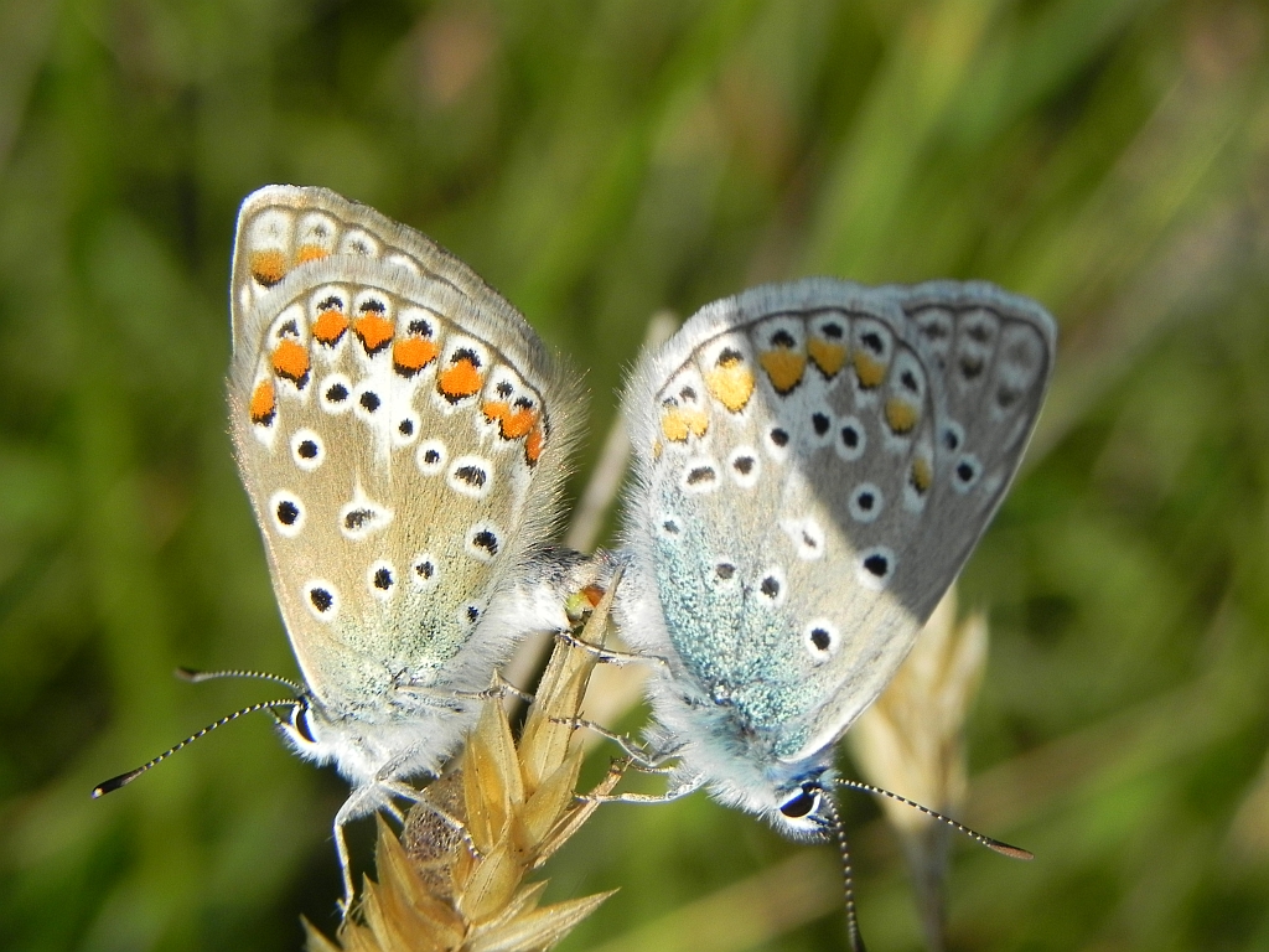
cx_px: 634
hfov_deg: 15.3
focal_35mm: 129
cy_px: 476
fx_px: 4729
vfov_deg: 11.5
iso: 160
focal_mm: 23
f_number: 6.3
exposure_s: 1/573
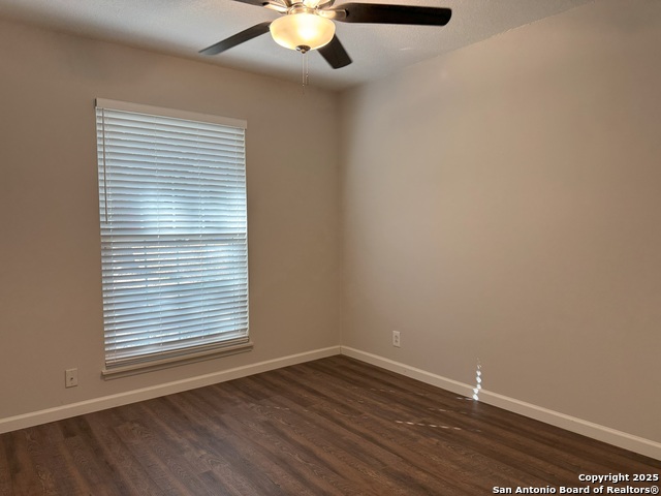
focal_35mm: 24
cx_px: 330
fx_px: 458
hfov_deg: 71.6
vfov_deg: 56.8
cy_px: 248
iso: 200
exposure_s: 1/120
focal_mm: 6.76
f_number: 1.78
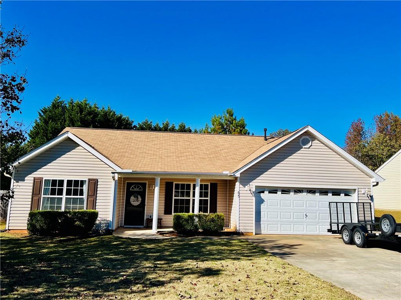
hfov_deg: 67.3
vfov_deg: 53.1
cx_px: 200
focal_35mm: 26
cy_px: 150
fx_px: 301
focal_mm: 5.7
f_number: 1.5
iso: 50
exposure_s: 1/5076
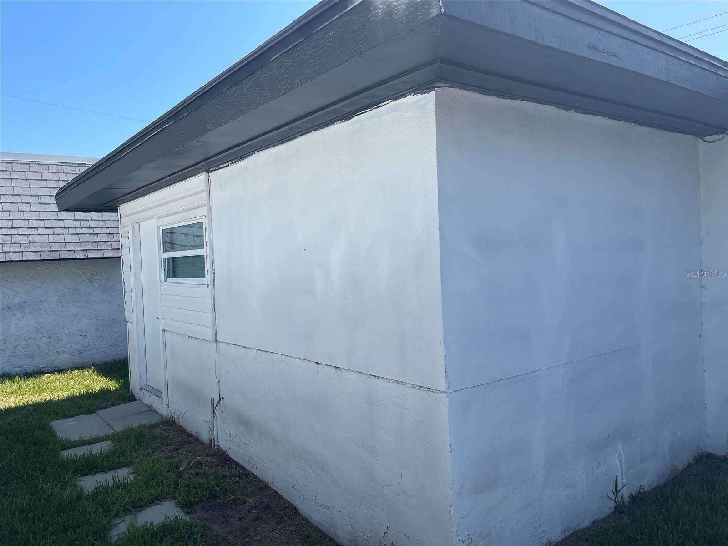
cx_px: 364
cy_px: 273
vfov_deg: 54.9
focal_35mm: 25
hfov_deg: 69.4
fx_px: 526
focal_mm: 5.1
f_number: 1.6
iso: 32
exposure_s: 1/2857
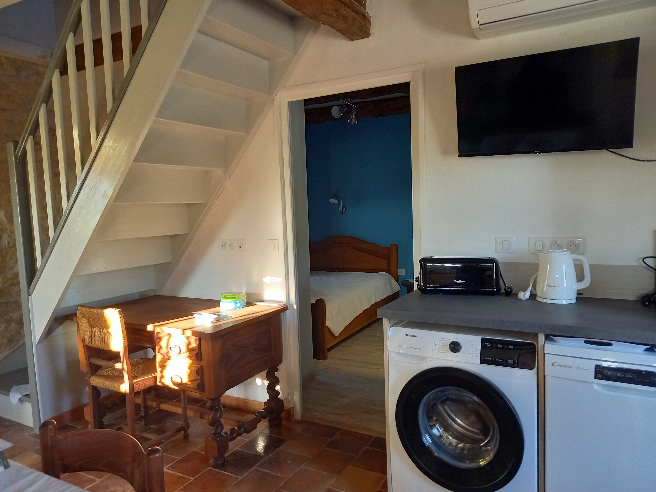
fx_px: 474
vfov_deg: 54.9
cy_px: 246
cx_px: 328
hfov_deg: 69.4
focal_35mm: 25
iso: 320
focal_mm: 4.6
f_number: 2
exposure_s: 1/49
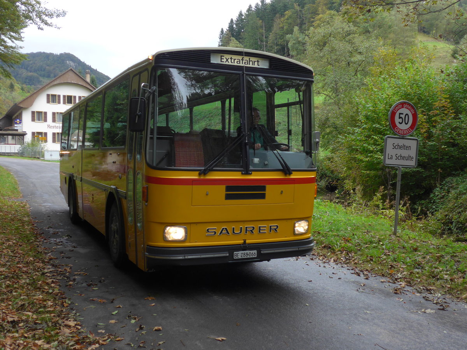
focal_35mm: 39
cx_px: 234
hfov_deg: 47.9
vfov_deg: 36.8
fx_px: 526
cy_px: 175
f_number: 2.8
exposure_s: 1/250
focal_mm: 8
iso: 160
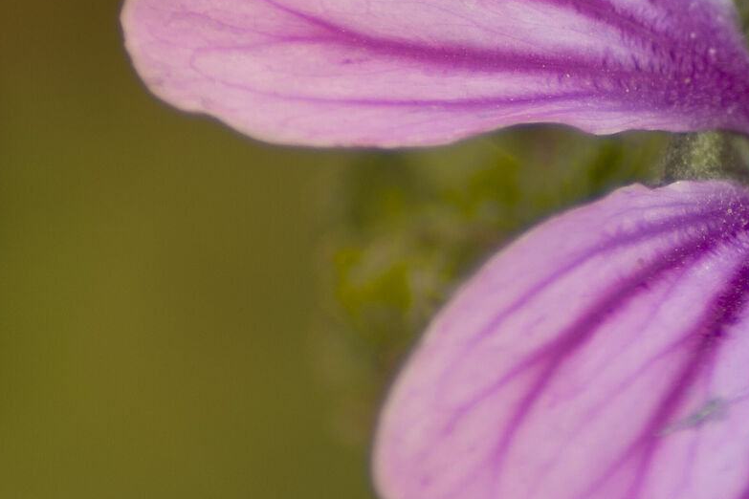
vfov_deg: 1.0
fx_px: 28689
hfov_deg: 1.5
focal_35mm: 1379
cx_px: 727
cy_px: 0
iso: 100
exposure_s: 1/250
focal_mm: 300
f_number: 5.6
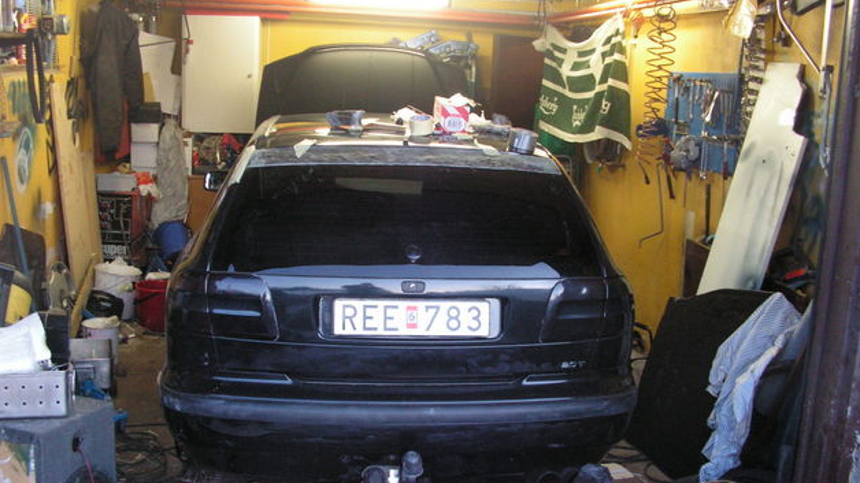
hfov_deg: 50.5
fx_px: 912
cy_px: 275
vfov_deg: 29.7
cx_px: 434
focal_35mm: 40
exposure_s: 1/13
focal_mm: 6
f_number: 3.2
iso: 160
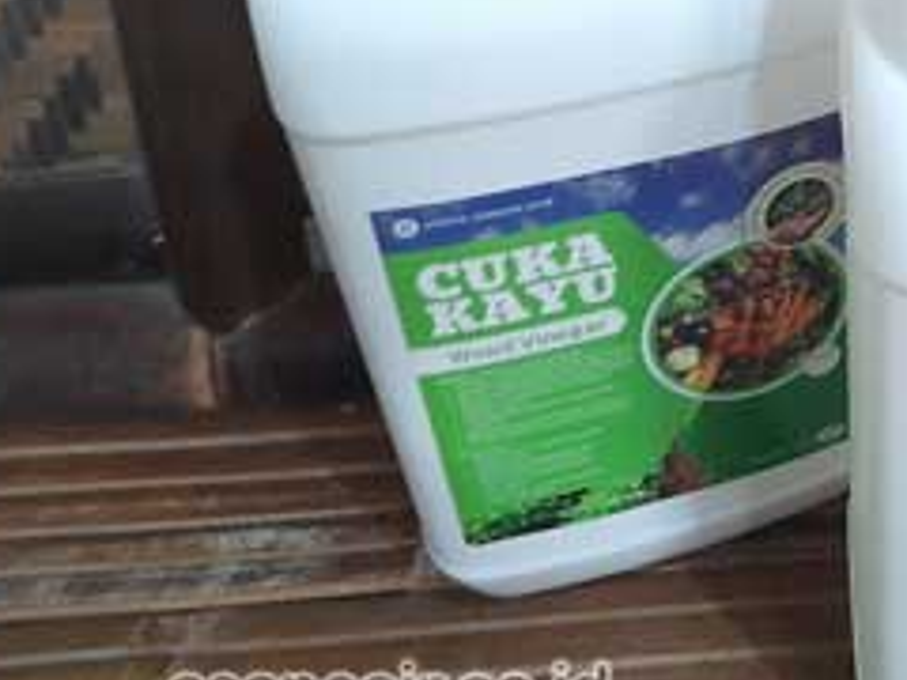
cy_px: 166
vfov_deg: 26.7
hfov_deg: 33.3
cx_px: 854
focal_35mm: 54
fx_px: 1415
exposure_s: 1/20
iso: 640
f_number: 1.7
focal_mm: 3.93
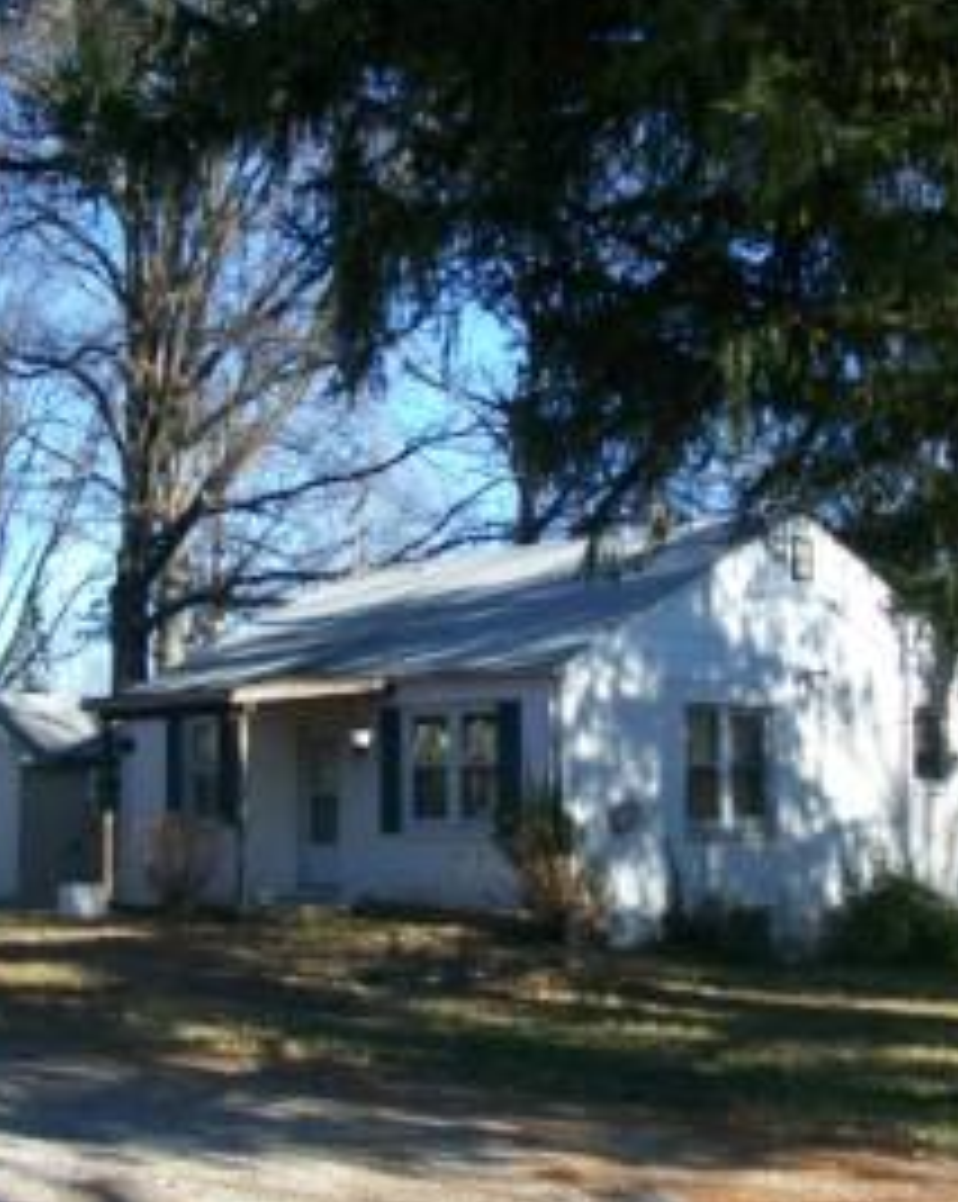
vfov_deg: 31.9
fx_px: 2095
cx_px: 369
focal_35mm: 59
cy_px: 725
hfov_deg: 25.7
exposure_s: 1/320
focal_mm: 6
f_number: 2.7
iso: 64
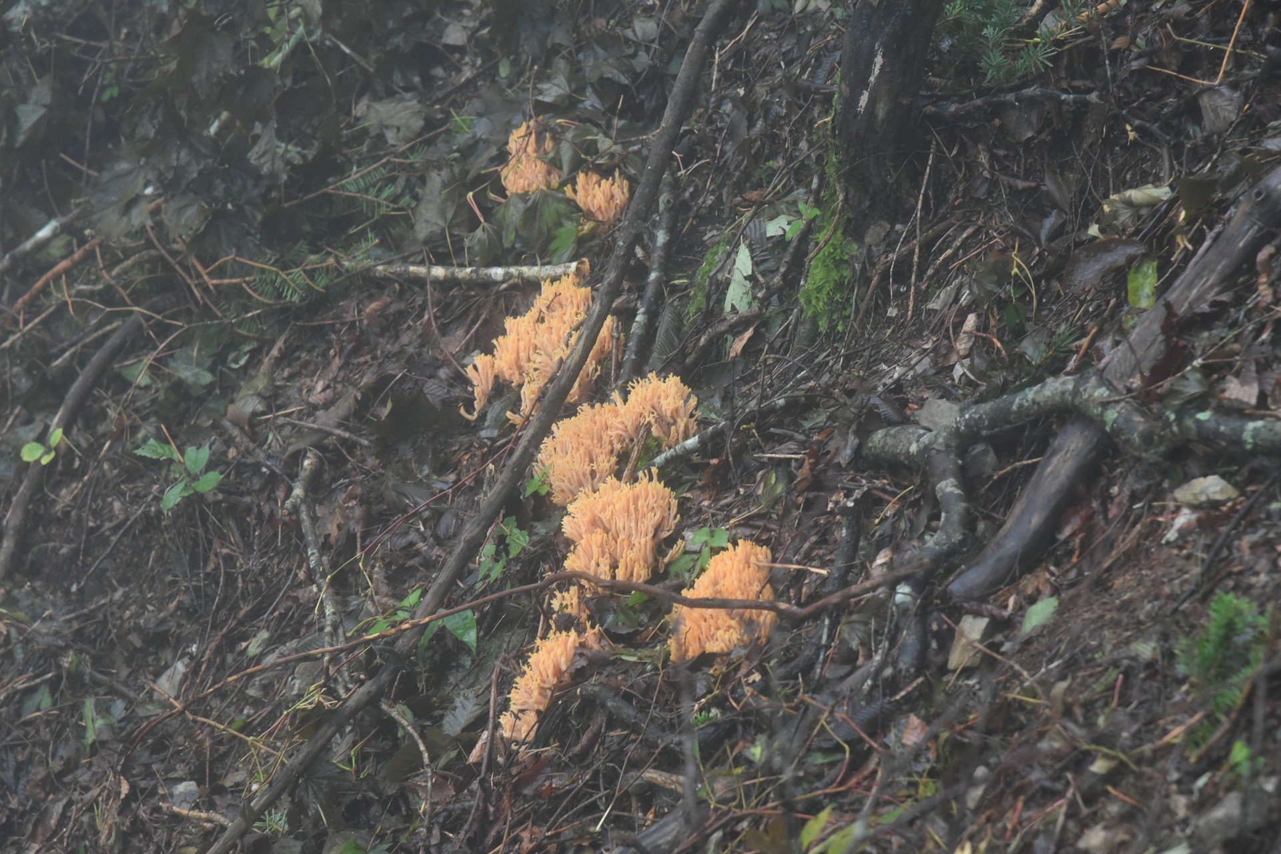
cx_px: 640
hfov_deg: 17.1
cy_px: 427
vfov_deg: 11.4
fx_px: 4270
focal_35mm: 120
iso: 4000
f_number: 8
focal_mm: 120
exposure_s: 1/60
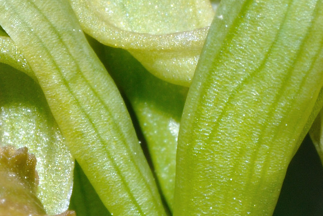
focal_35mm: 478
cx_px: 175
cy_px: 335
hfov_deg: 4.3
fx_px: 4294
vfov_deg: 2.9
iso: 100
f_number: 36
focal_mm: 90
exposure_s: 1/160
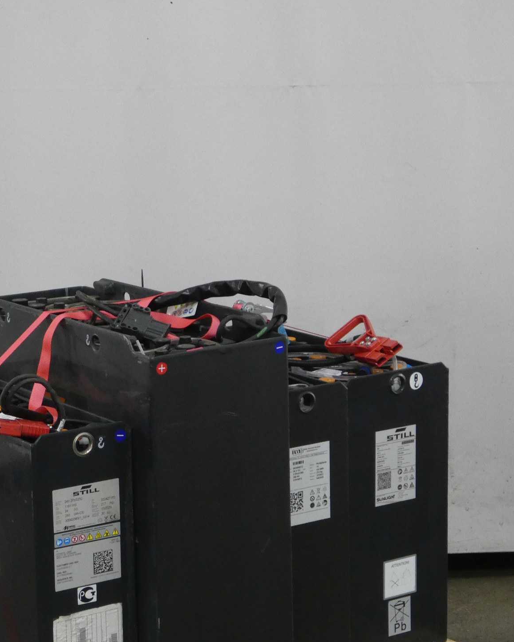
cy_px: 377
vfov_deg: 22.2
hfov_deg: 17.8
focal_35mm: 86
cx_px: 150
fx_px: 1636
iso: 500
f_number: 3.9
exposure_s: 1/80
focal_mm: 9.5
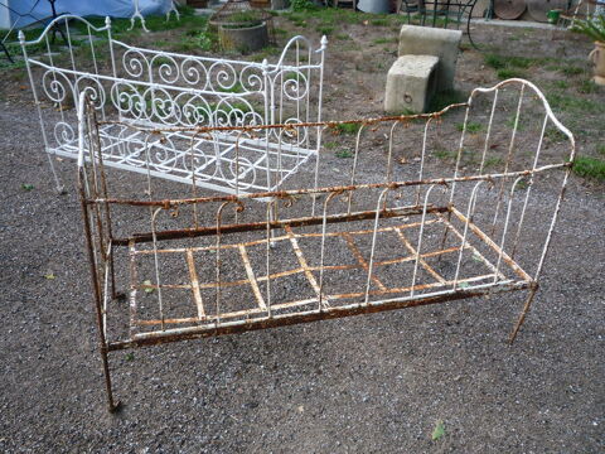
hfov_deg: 60.0
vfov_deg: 46.8
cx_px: 302
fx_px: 524
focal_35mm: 30
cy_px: 227
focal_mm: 5.2
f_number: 3.3
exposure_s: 1/80
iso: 100
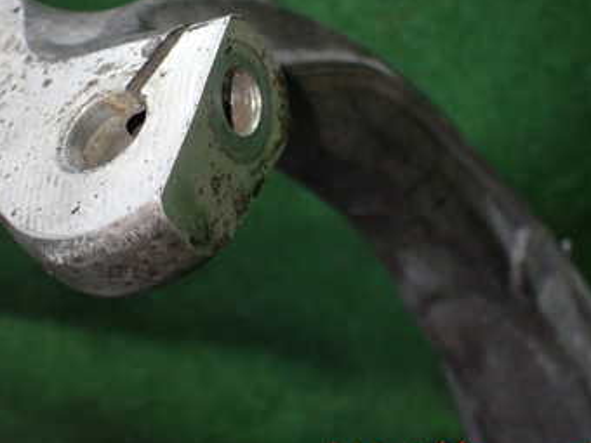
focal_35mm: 53
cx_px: 202
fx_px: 905
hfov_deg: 35.8
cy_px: 92
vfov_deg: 27.0
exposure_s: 1/125
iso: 640
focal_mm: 5.4
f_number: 2.3
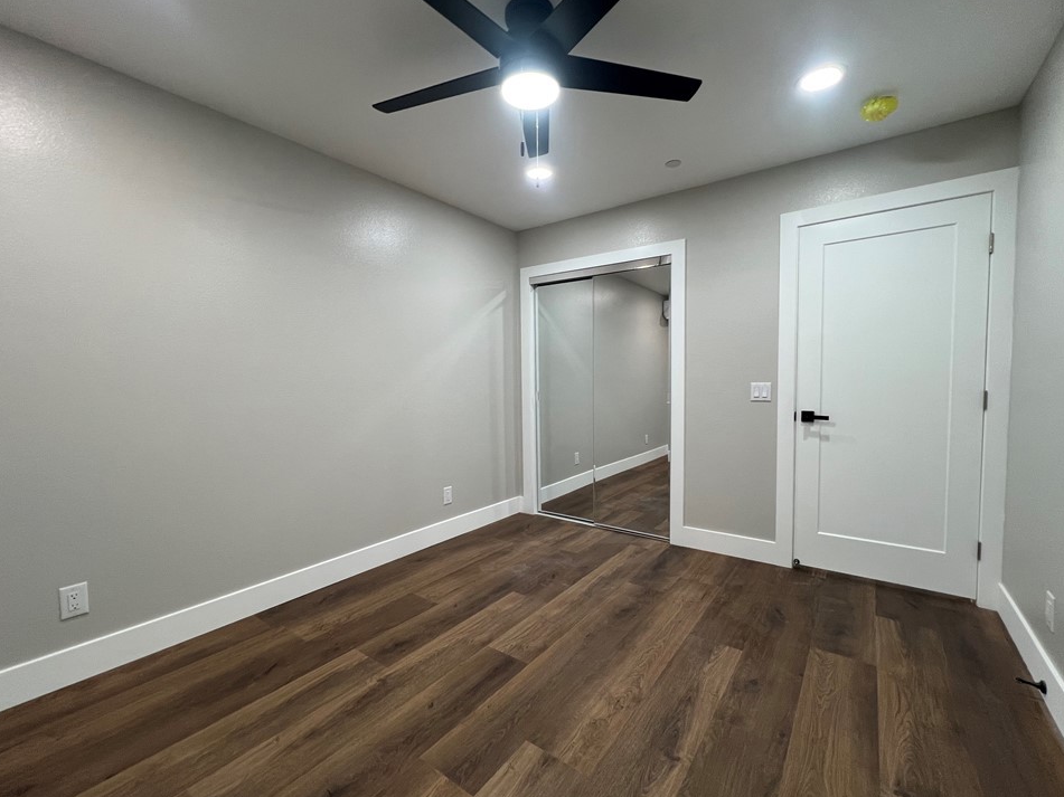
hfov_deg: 102.1
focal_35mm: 14
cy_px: 407
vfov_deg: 85.6
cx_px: 529
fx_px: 430
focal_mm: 1.57
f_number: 1.8
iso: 200
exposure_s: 1/120
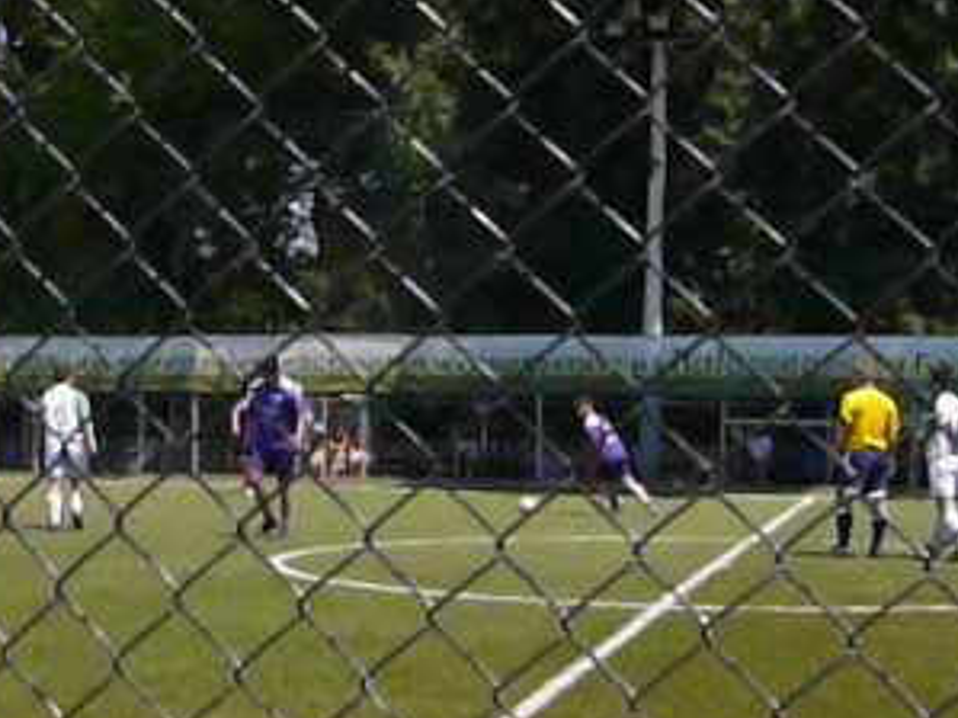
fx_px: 2075
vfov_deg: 19.6
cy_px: 452
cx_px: 263
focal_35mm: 75
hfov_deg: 25.7
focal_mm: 5.2
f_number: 5
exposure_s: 1/3200
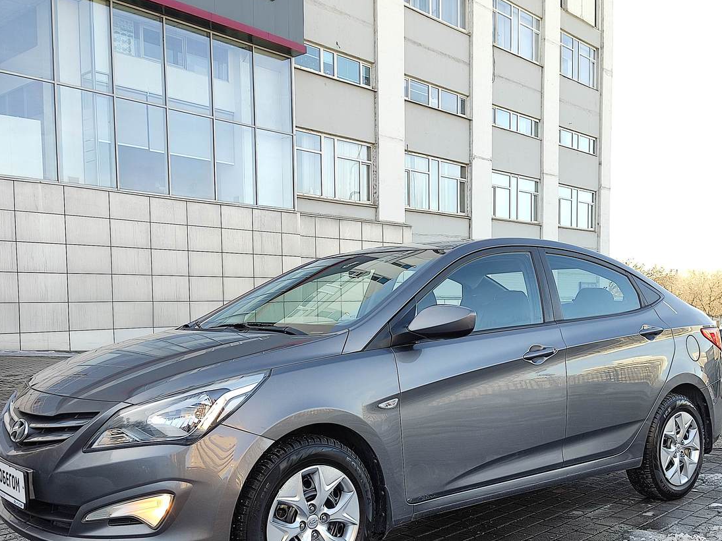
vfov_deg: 38.3
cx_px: 354
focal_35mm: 37
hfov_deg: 50.1
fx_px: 772
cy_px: 354
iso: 50
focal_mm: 4.71
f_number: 1.79
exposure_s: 1/172
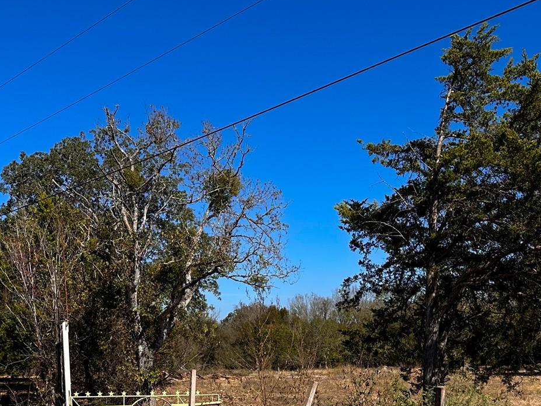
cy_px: 393
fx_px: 829
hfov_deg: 36.1
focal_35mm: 53
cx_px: 303
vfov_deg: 26.3
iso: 80
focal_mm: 6.86
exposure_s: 1/5300
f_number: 1.8
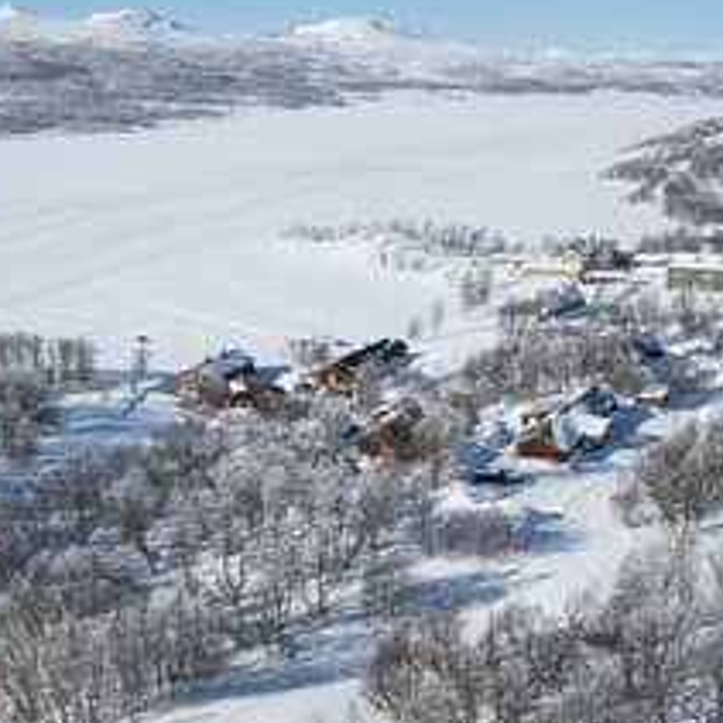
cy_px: 499
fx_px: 1205
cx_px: 339
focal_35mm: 51
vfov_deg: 33.0
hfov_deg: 33.4
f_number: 2.8
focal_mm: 8.38
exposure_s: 1/4000
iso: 100
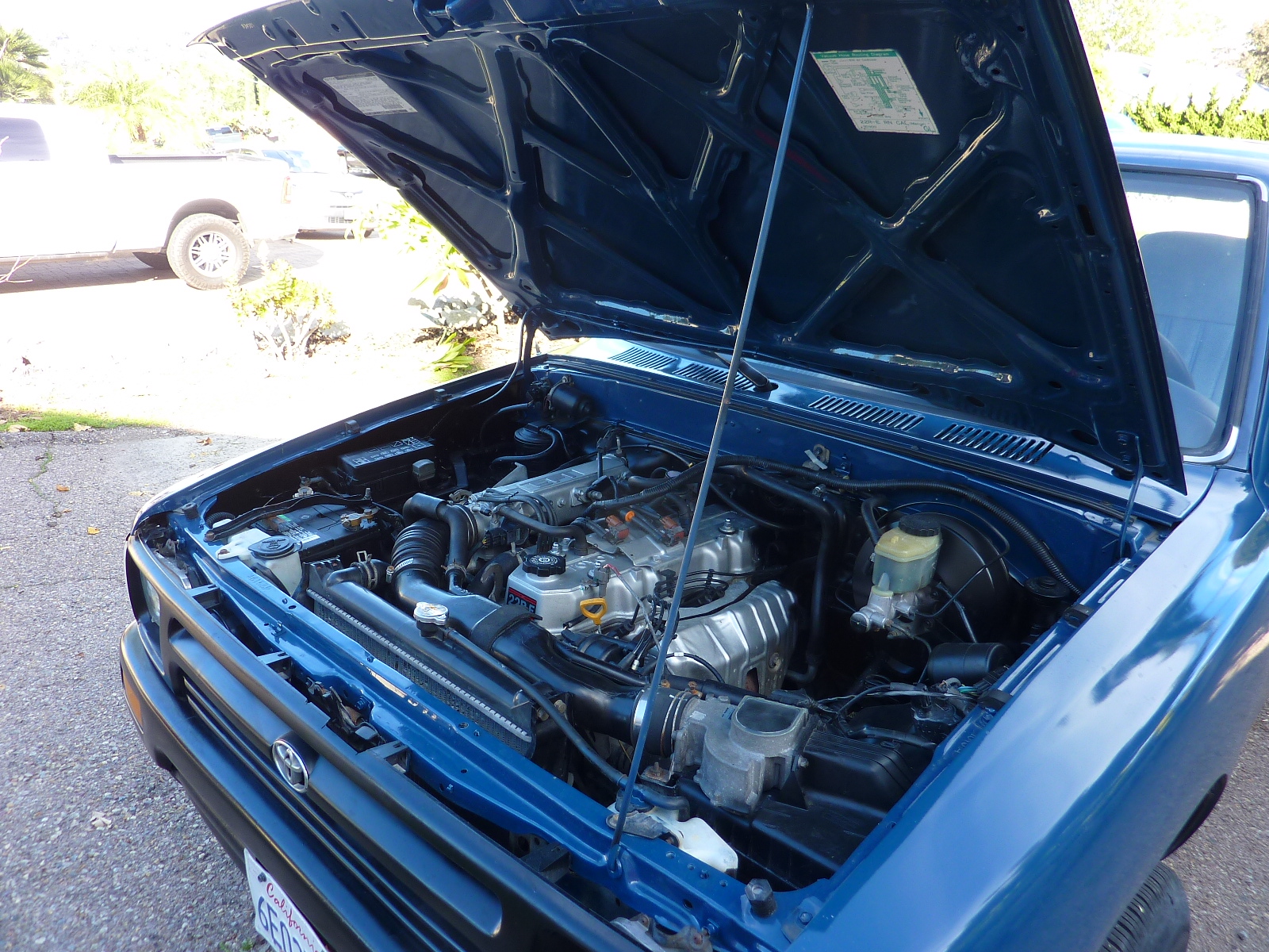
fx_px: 916
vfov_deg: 54.9
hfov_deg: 69.4
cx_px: 634
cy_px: 476
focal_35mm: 25
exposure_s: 1/80
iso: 80
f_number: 3.3
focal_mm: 4.1
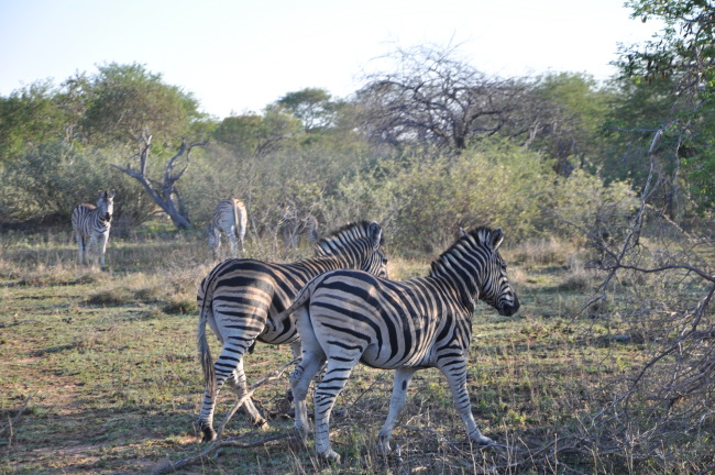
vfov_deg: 13.0
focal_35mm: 105
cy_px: 238
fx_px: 2083
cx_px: 358
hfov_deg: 19.5
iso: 200
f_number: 7.1
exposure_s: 1/200
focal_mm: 70
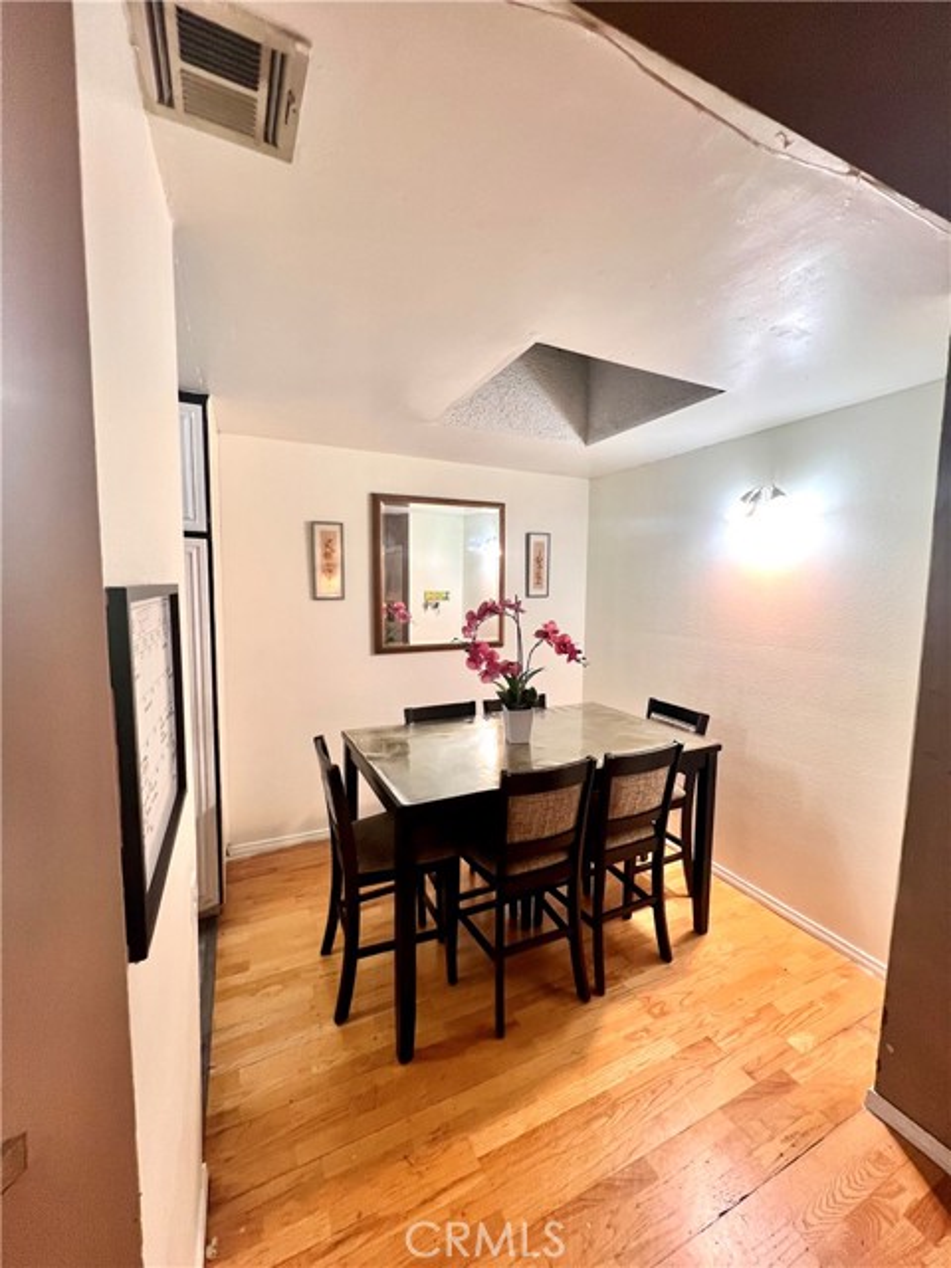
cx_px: 476
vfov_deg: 106.2
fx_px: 476
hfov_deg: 89.9
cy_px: 634
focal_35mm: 13
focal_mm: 1.57
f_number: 1.8
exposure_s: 1/60
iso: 160
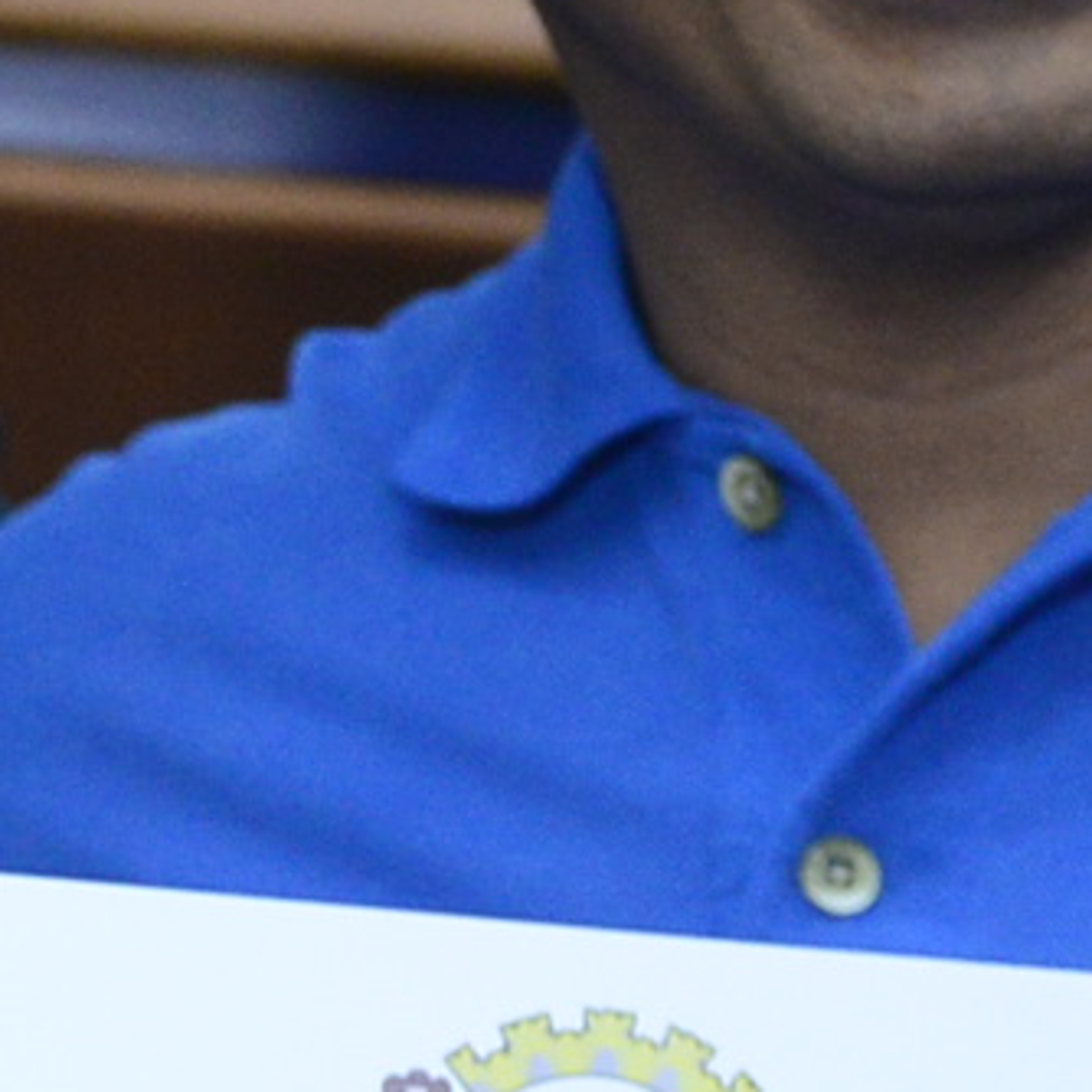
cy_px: 883
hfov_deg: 6.8
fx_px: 8744
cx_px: -1412
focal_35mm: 245
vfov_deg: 7.1
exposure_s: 1/125
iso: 2000
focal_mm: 32
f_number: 5.6
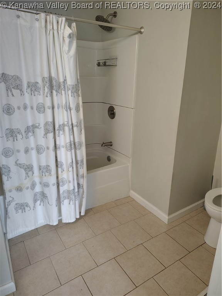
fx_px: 205
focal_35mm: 24
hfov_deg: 56.8
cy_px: 148
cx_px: 111
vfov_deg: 71.6
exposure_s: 1/120
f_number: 1.8
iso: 914
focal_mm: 5.56
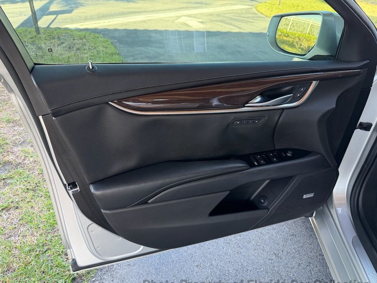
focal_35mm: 26
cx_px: 188
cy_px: 145
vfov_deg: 53.1
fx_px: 283
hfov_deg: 67.3
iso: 160
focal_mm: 6.76
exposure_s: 1/199
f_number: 1.78
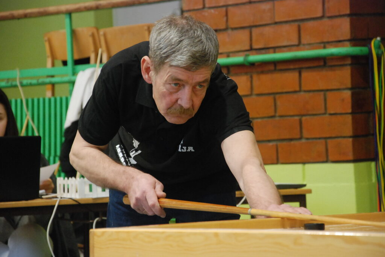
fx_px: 1686
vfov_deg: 8.7
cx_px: 192
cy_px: 128
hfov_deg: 13.0
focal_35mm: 158
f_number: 5.6
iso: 1600
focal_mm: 105
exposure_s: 1/25
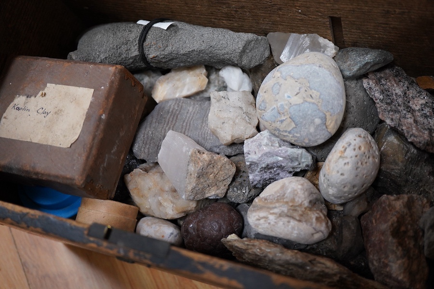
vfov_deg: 29.9
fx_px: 542
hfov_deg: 43.6
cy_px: 144
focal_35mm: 45
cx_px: 217
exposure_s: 1/125
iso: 1600
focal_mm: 30
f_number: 3.5
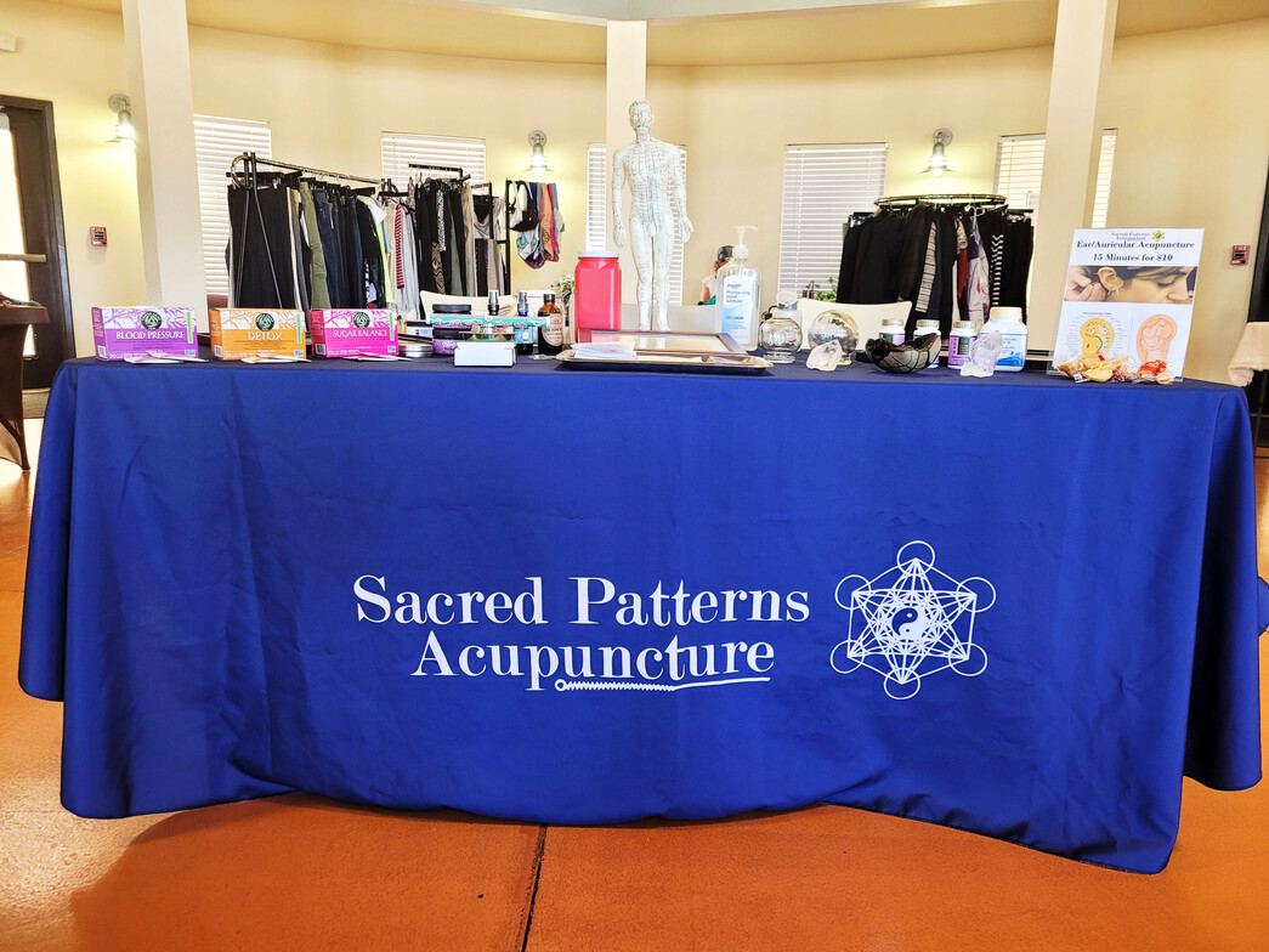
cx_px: 634
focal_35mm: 26
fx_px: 953
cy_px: 476
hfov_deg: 67.3
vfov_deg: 53.1
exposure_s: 1/40
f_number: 1.8
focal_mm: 5.4
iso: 200
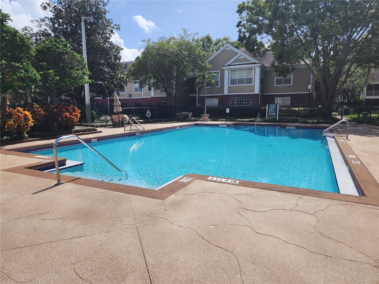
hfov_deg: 73.9
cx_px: 190
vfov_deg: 58.9
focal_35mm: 23
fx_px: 252
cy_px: 142
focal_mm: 6.4
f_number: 1.8
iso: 12
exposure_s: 1/1453
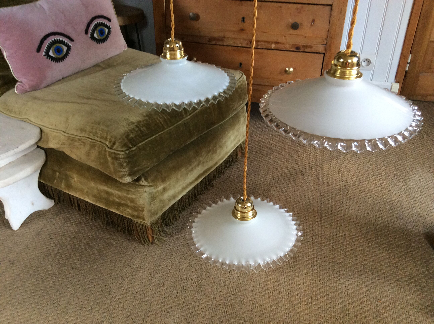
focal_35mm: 32
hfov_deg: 56.9
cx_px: 217
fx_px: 401
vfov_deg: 44.1
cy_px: 162
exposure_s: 1/25
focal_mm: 3.3
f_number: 2.4
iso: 125
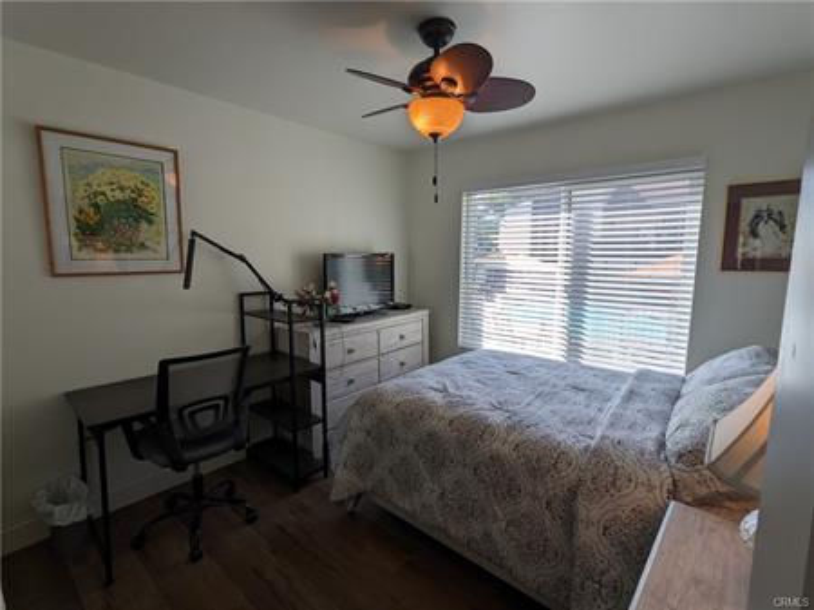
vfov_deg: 78.1
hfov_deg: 94.5
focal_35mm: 16
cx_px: 407
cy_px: 305
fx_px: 376
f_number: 2.2
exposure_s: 1/151
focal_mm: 2.22
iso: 29
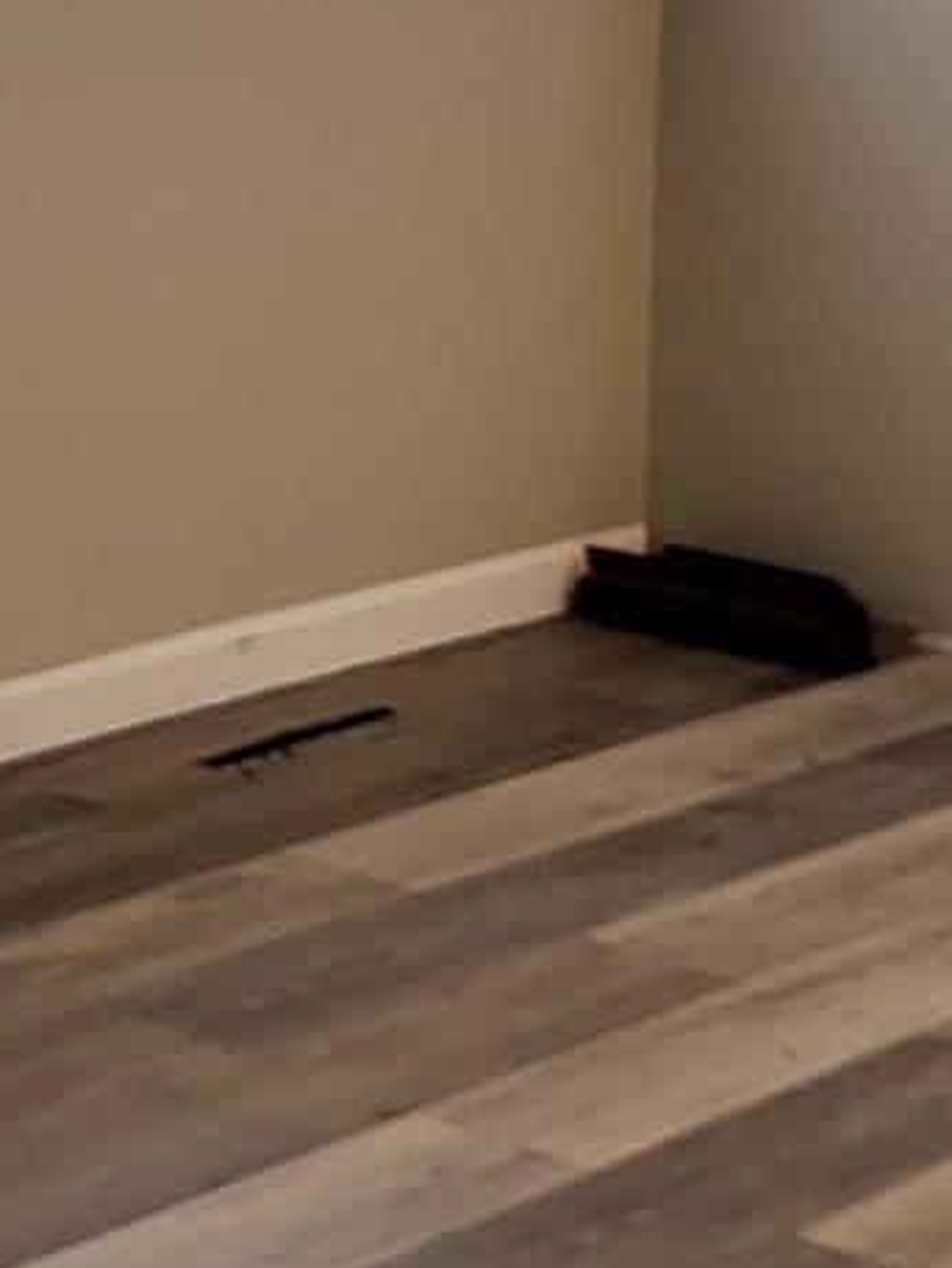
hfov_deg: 11.9
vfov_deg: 16.2
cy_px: 255
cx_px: -291
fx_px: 4435
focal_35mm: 121
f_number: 1.8
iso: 250
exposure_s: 1/40
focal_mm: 5
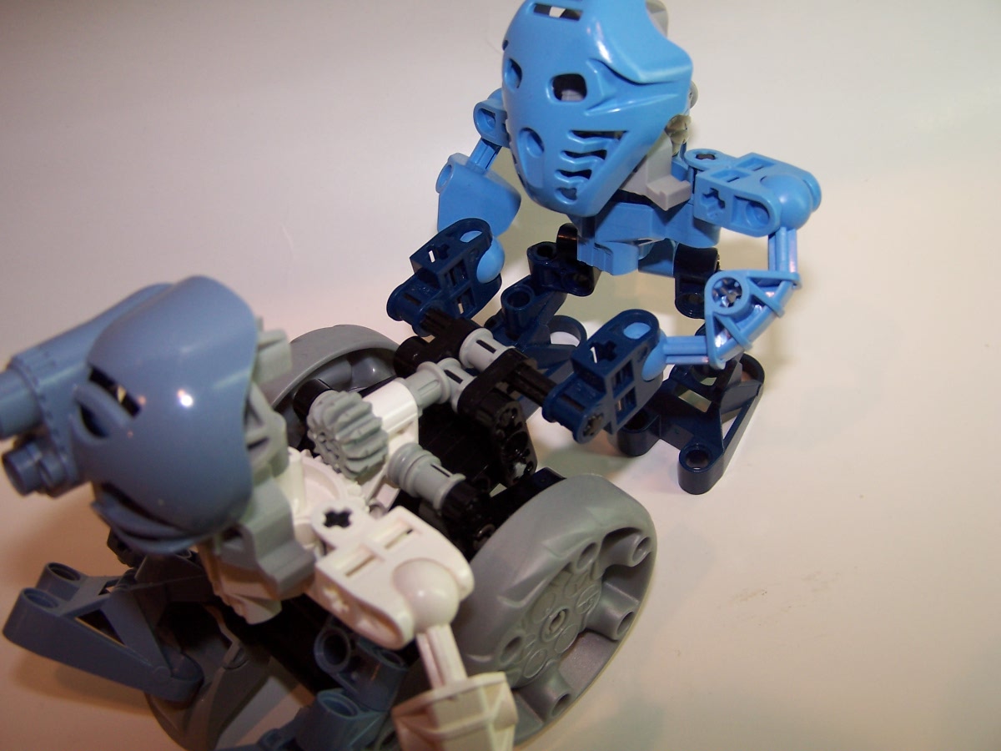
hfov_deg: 49.0
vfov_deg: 37.7
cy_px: 376
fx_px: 1099
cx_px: 500
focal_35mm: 38
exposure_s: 1/60
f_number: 2.8
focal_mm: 6.3
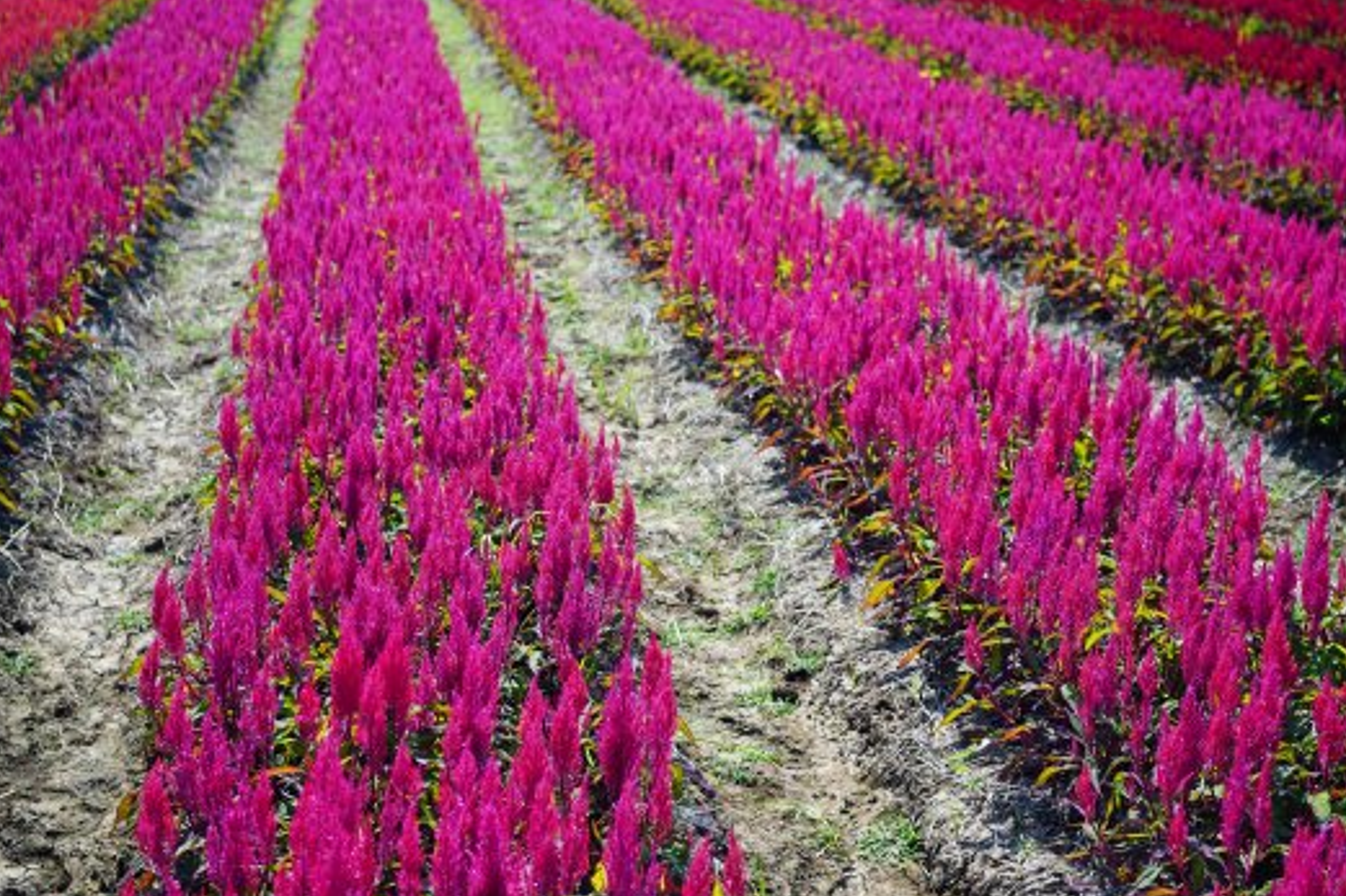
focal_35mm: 47
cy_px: 457
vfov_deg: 28.6
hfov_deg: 41.9
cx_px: 698
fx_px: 1757
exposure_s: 1/125
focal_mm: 40
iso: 100
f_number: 2.8
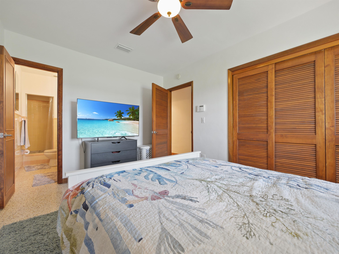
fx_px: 137
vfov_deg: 85.7
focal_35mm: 14
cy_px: 127
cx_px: 170
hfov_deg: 102.1
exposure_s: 1/10
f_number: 4
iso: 400
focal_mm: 7
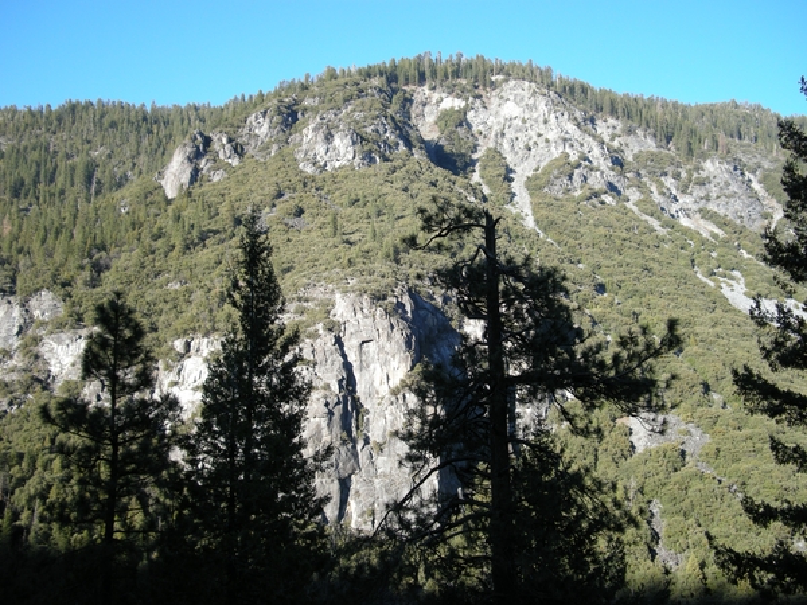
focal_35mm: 37
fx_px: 863
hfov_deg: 50.1
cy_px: 302
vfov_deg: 38.7
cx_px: 404
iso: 64
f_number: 2.8
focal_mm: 7.9
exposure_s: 1/264
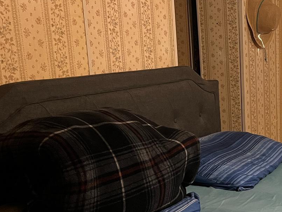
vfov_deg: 21.8
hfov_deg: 27.5
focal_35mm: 66
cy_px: 182
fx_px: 538
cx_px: 291
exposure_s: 1/40
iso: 400
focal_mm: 5.7
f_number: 1.5
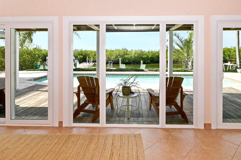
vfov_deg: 58.0
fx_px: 141
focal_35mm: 21
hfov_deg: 81.0
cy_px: 52
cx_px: 131
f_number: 18
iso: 500
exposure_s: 1/200
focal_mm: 10
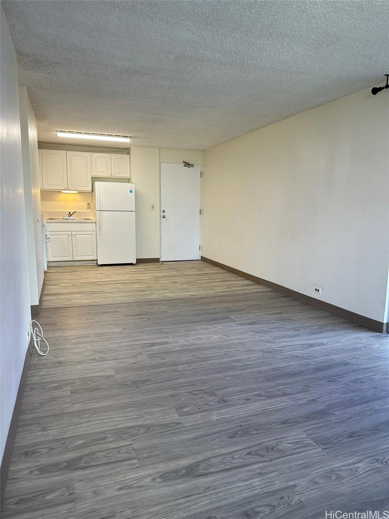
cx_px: 194
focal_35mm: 24
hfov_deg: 56.8
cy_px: 260
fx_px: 360
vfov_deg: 71.6
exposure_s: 1/120
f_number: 1.78
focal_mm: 6.86
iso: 100
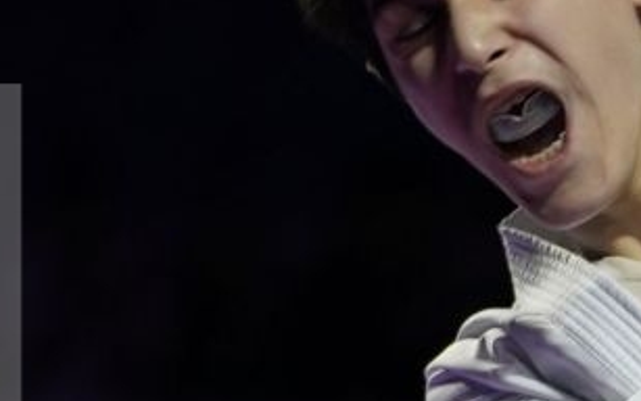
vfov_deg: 1.8
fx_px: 12633
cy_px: 1013
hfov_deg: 2.9
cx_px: 1242
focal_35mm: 723
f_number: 2.8
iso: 1250
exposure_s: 1/1000
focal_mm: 121
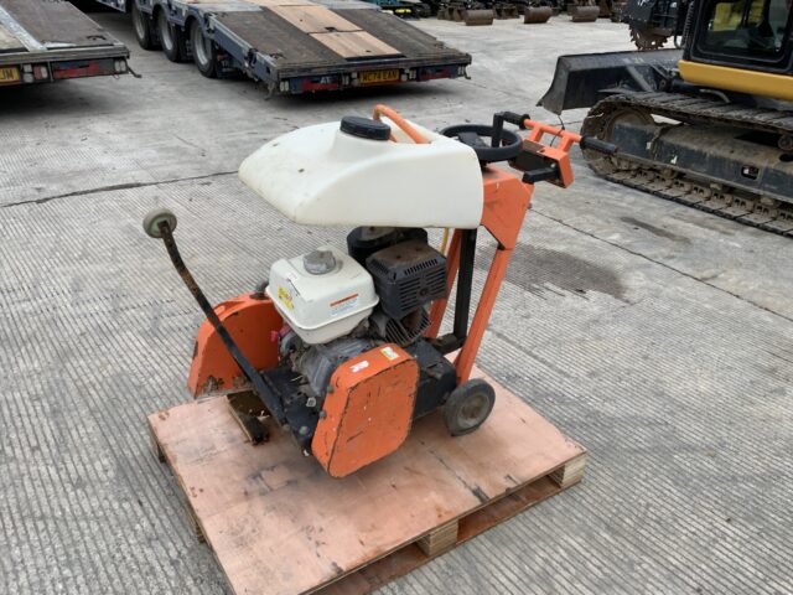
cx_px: 396
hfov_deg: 61.7
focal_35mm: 29
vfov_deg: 48.2
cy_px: 298
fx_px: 664
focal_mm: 3
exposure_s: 1/122
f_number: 1.8
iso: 16
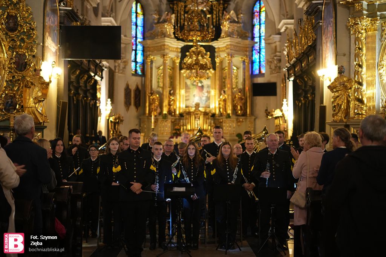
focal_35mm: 50
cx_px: 193
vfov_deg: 27.0
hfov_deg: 39.6
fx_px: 536
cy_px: 128
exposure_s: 1/50
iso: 3200
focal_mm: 50
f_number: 1.8
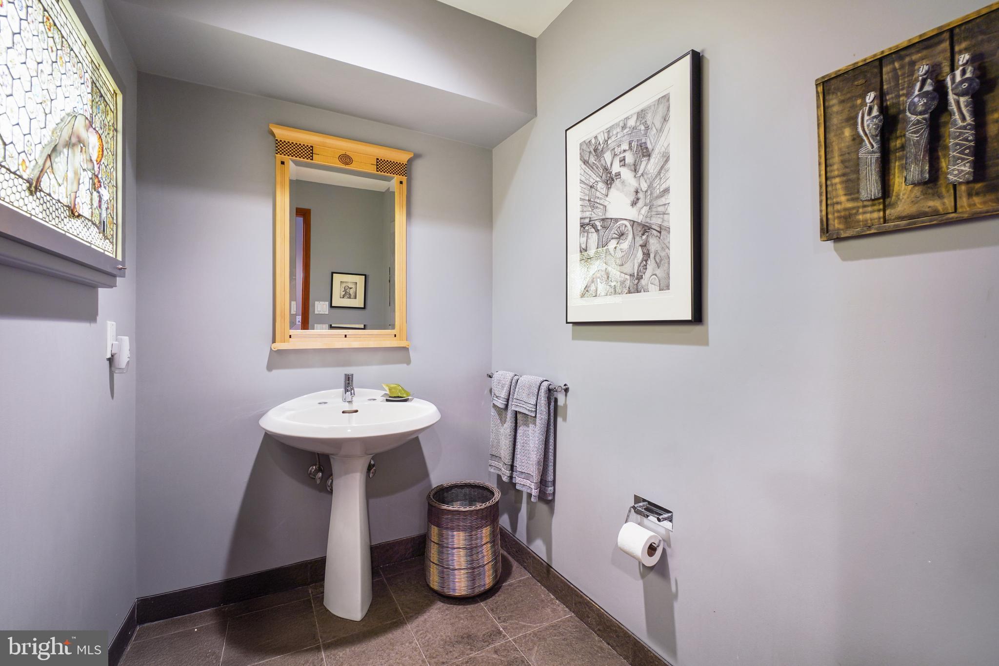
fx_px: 416
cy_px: 333
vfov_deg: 77.3
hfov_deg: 100.4
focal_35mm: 15
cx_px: 500
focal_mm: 10
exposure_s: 1.6
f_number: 8
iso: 100
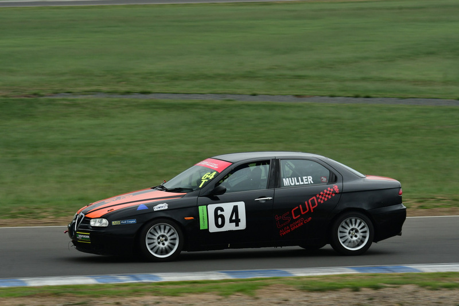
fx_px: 2583
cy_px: 153
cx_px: 230
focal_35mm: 202
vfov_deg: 6.8
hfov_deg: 10.2
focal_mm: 135
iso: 640
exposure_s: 1/320
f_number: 11
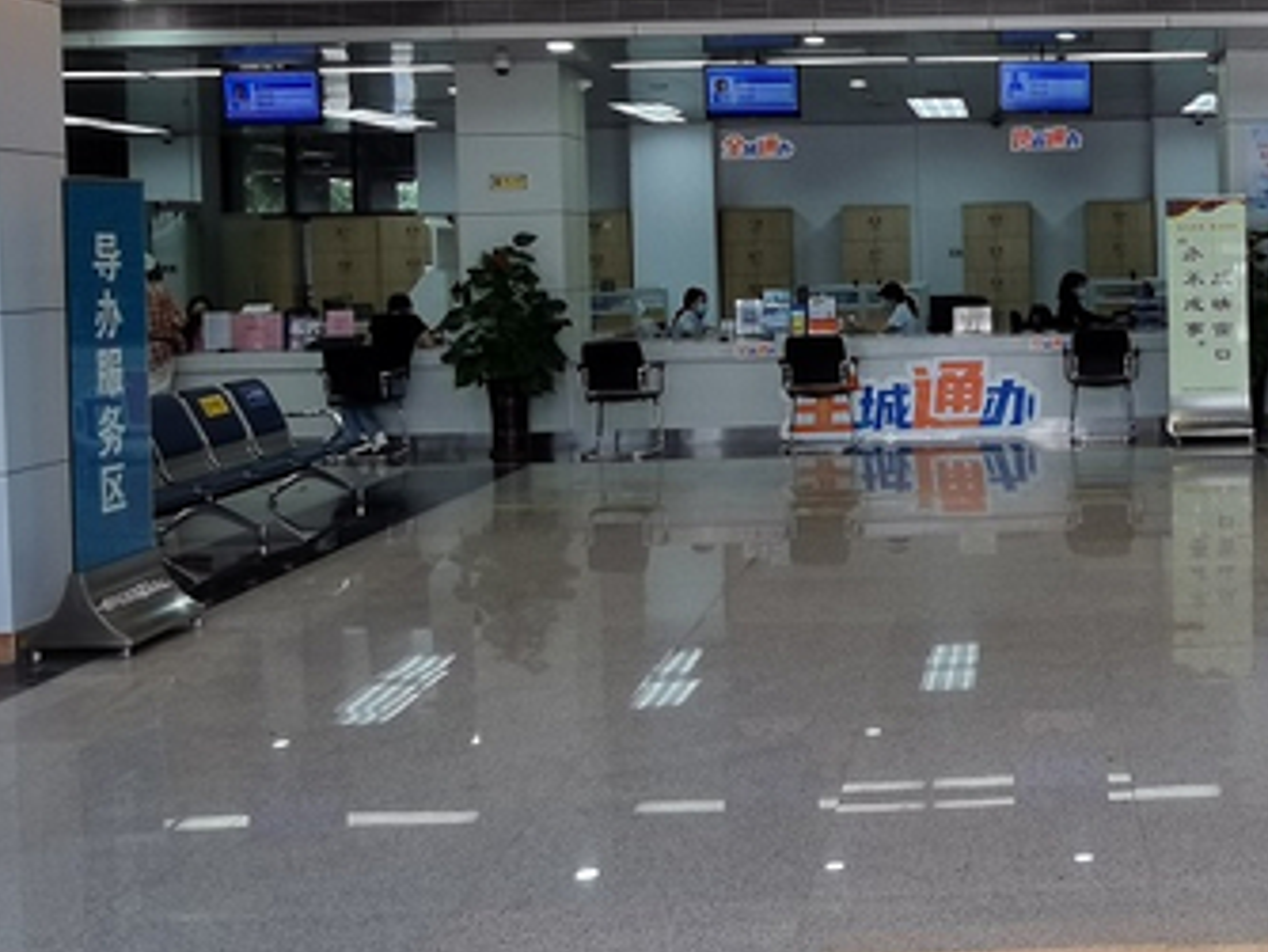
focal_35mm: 44
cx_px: 1101
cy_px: 298
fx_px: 1613
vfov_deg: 32.6
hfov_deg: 40.2
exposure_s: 1/100
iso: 64
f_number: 2.2
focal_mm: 2.26
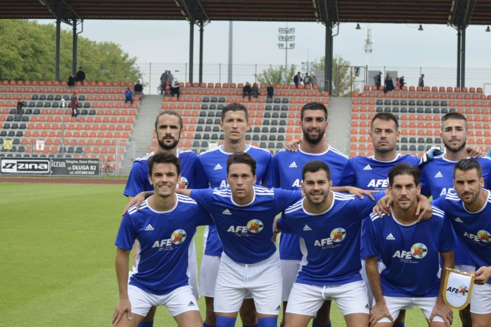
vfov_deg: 11.9
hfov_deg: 17.8
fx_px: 1564
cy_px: 218
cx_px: 337
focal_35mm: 115
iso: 200
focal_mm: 55
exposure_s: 1/160
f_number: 5.6
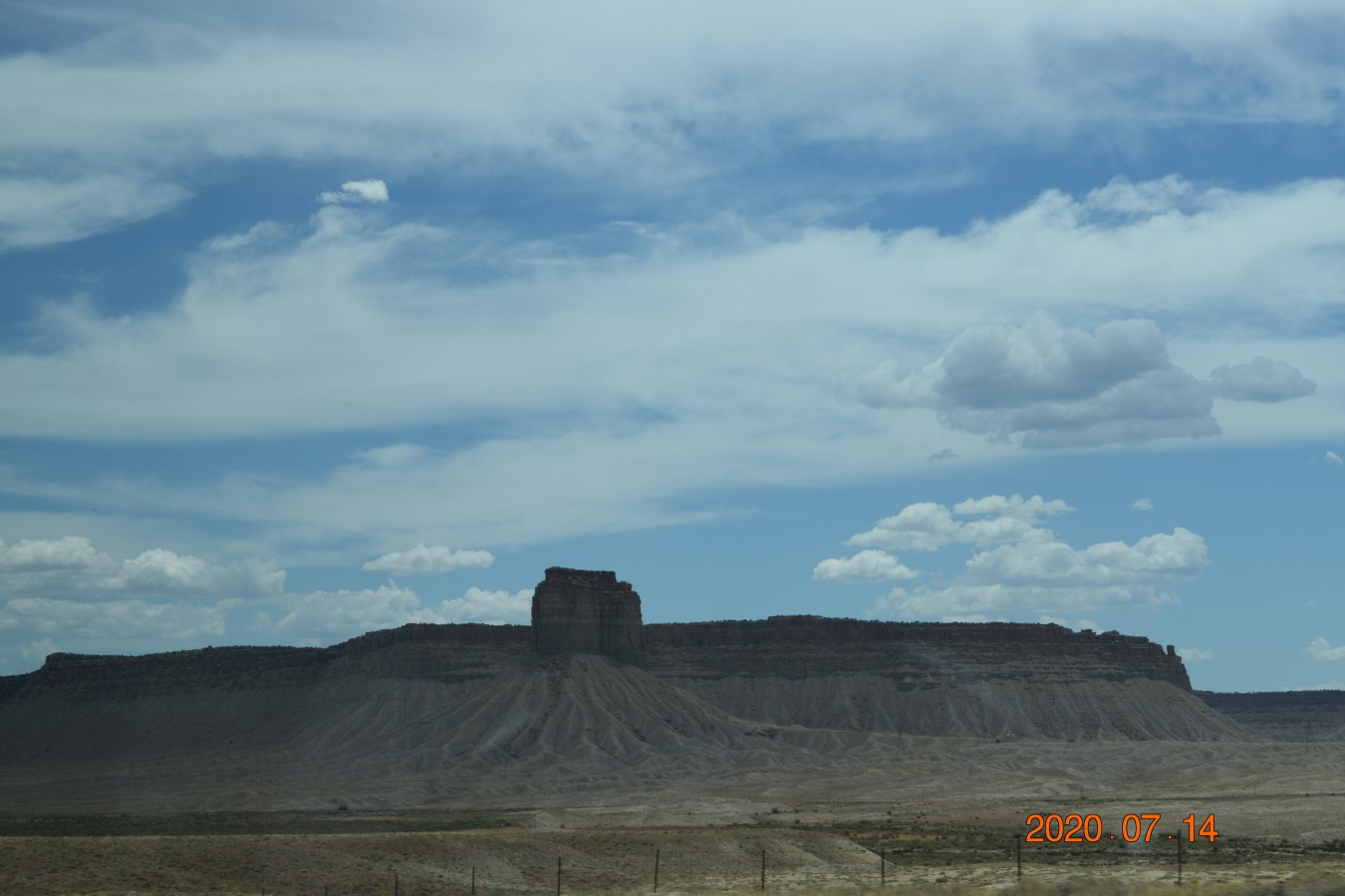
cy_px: 448
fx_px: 3082
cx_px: 672
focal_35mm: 82
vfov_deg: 16.6
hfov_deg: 24.6
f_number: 11
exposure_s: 1/500
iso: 200
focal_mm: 55
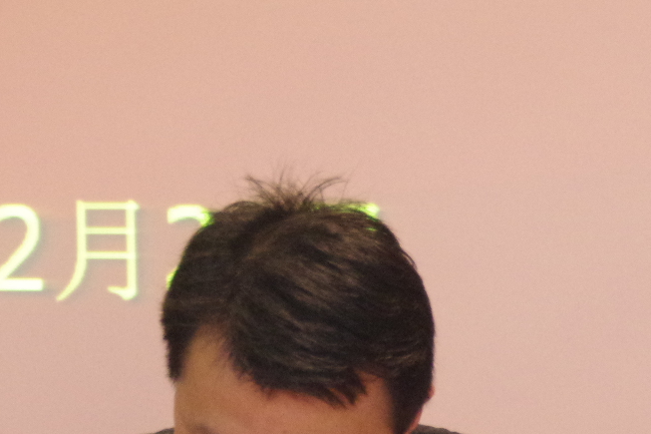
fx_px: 6219
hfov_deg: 6.0
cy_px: 479
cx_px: 803
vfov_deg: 4.0
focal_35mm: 344
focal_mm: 78
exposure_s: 1/25
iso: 3200
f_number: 5.6
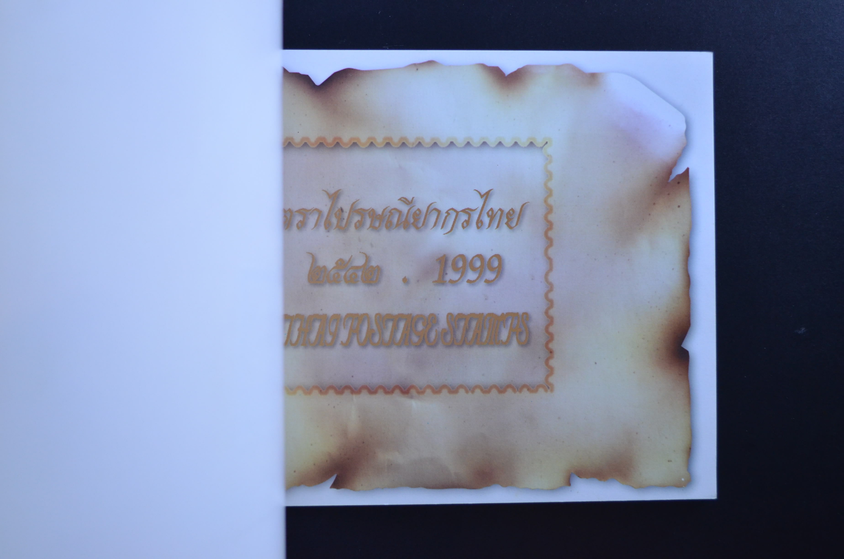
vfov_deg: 34.1
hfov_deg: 49.6
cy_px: 280
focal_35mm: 39
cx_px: 422
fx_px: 912
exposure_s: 1/60
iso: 800
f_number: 4.2
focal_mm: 26
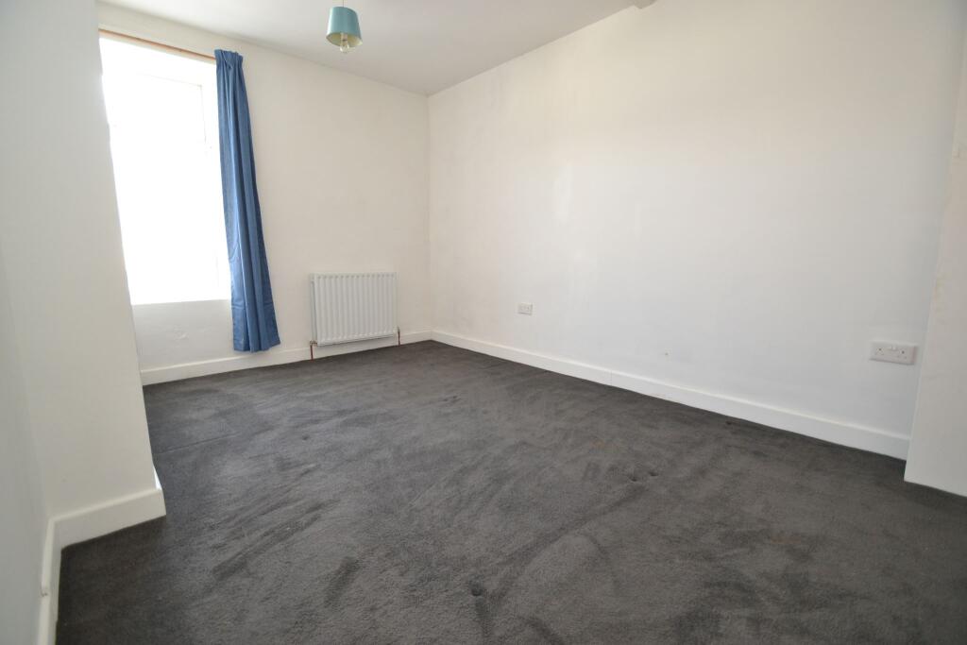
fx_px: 403
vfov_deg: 77.3
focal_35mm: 15
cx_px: 484
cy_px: 322
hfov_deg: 100.4
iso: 640
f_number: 3.5
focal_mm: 10
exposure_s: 1/60
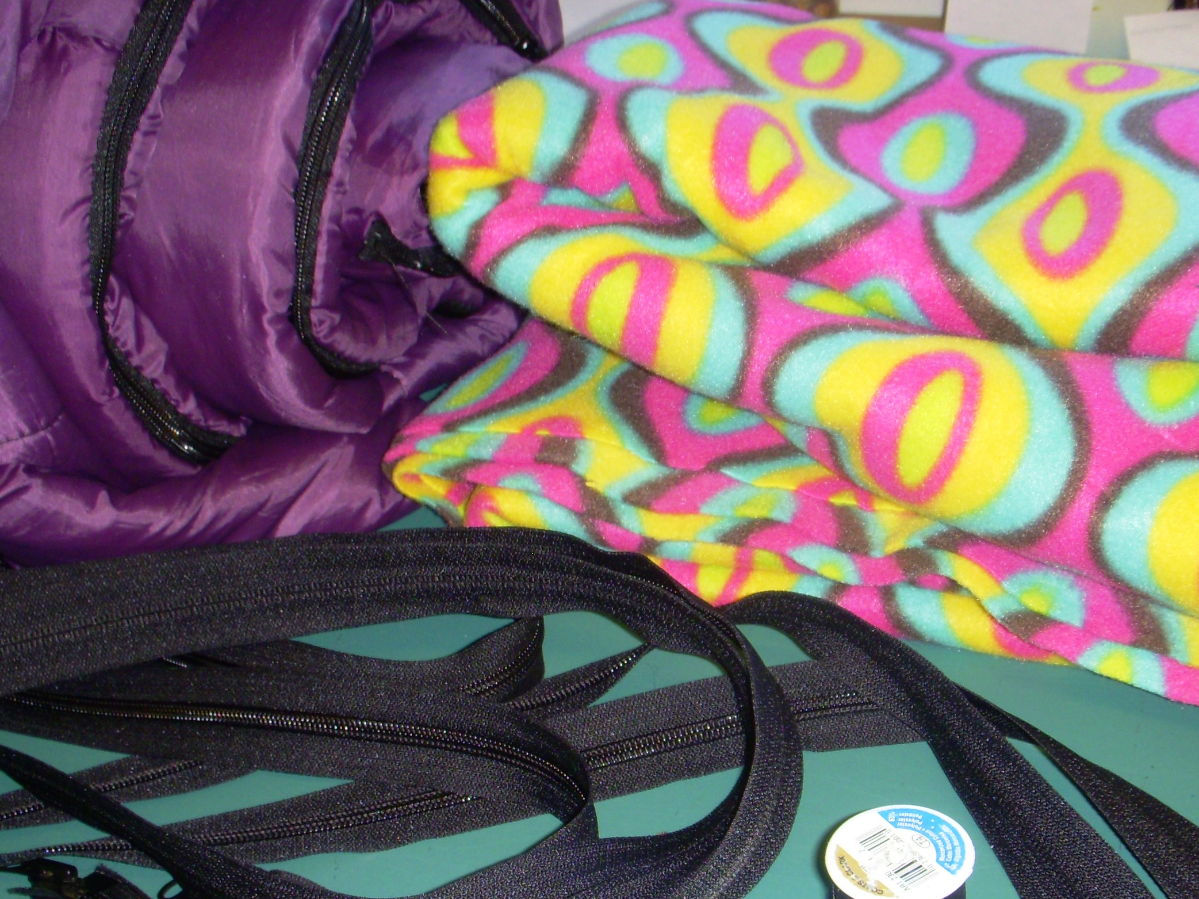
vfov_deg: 25.9
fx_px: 1939
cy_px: 617
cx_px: 711
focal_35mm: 56
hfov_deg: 34.3
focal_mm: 6.3
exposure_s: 1/30
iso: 100
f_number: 3.3
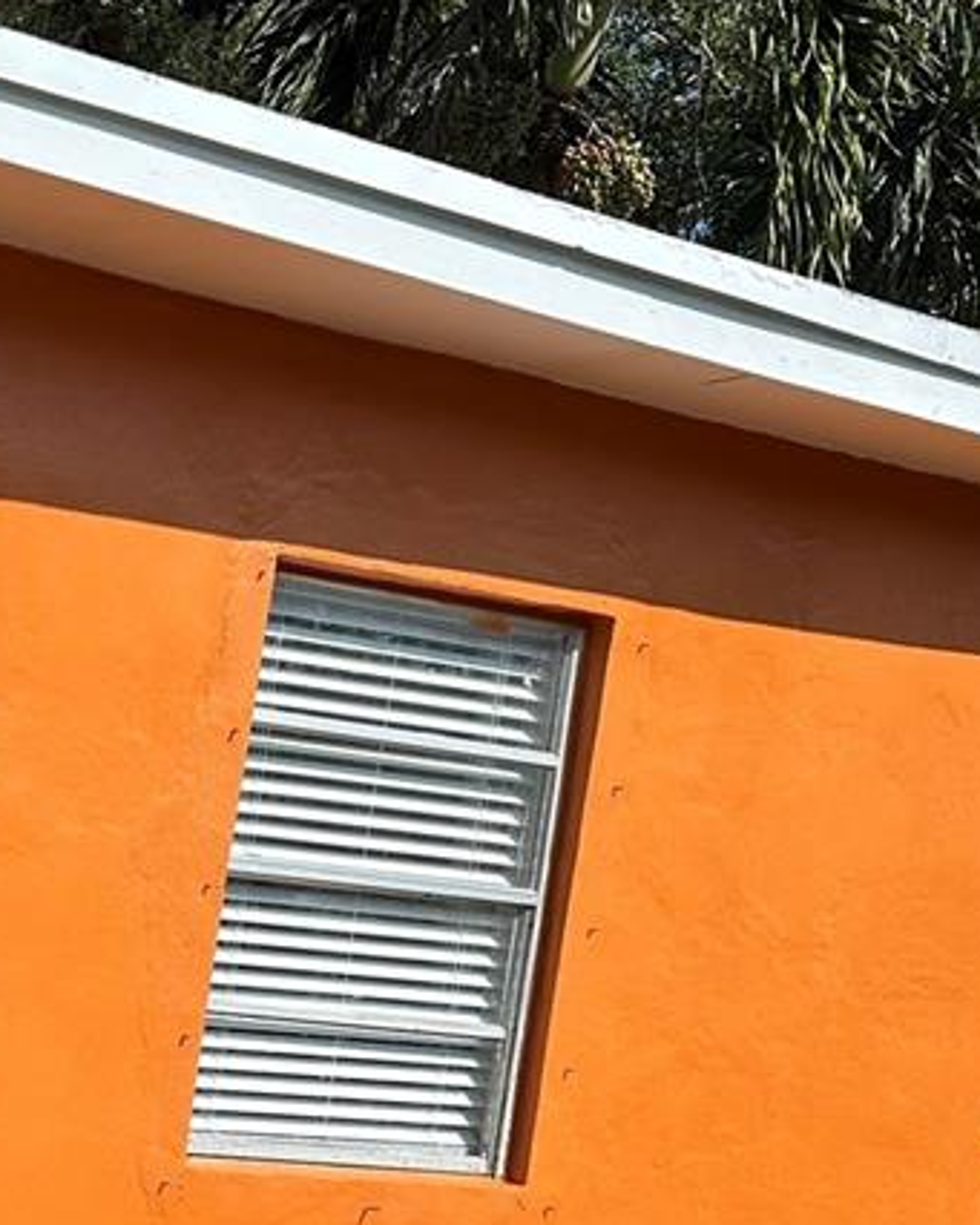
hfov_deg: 21.2
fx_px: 2392
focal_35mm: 66
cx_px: -262
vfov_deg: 26.9
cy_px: 1257
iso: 80
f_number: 1.78
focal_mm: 6.86
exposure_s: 1/5263
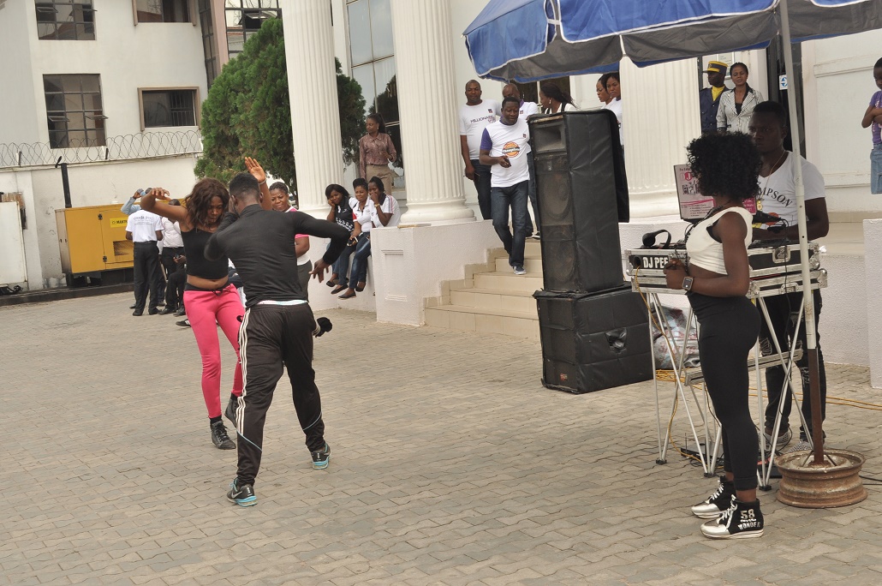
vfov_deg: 28.0
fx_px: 1175
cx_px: 441
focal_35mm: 48
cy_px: 293
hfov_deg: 41.2
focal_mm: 32
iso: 400
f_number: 9.5
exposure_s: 1/350
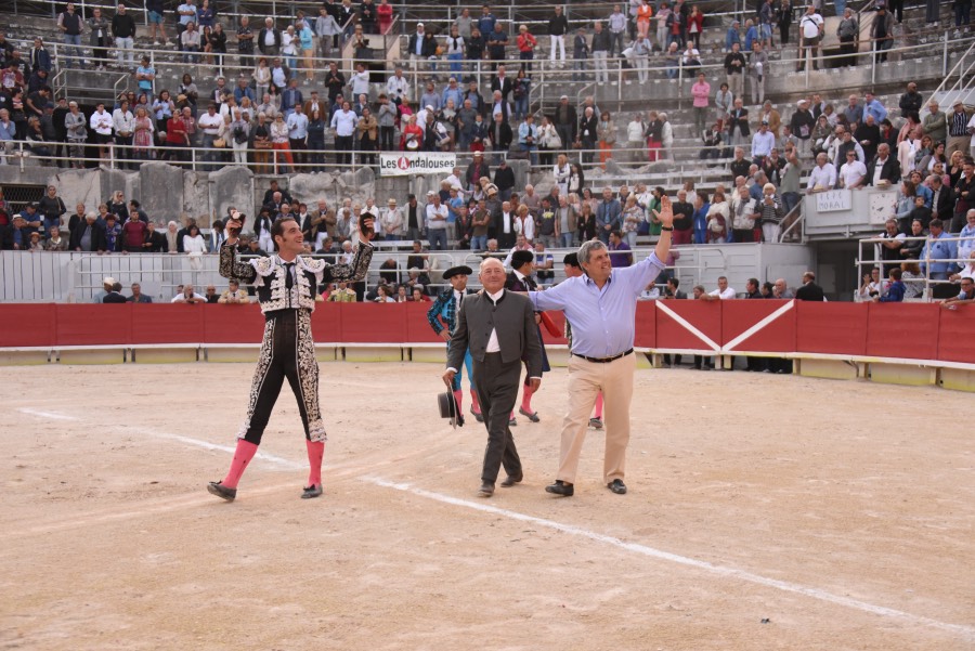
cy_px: 326
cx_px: 488
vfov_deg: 27.0
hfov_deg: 39.6
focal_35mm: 50
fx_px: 1355
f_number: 4.5
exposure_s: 1/640
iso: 2200
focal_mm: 50
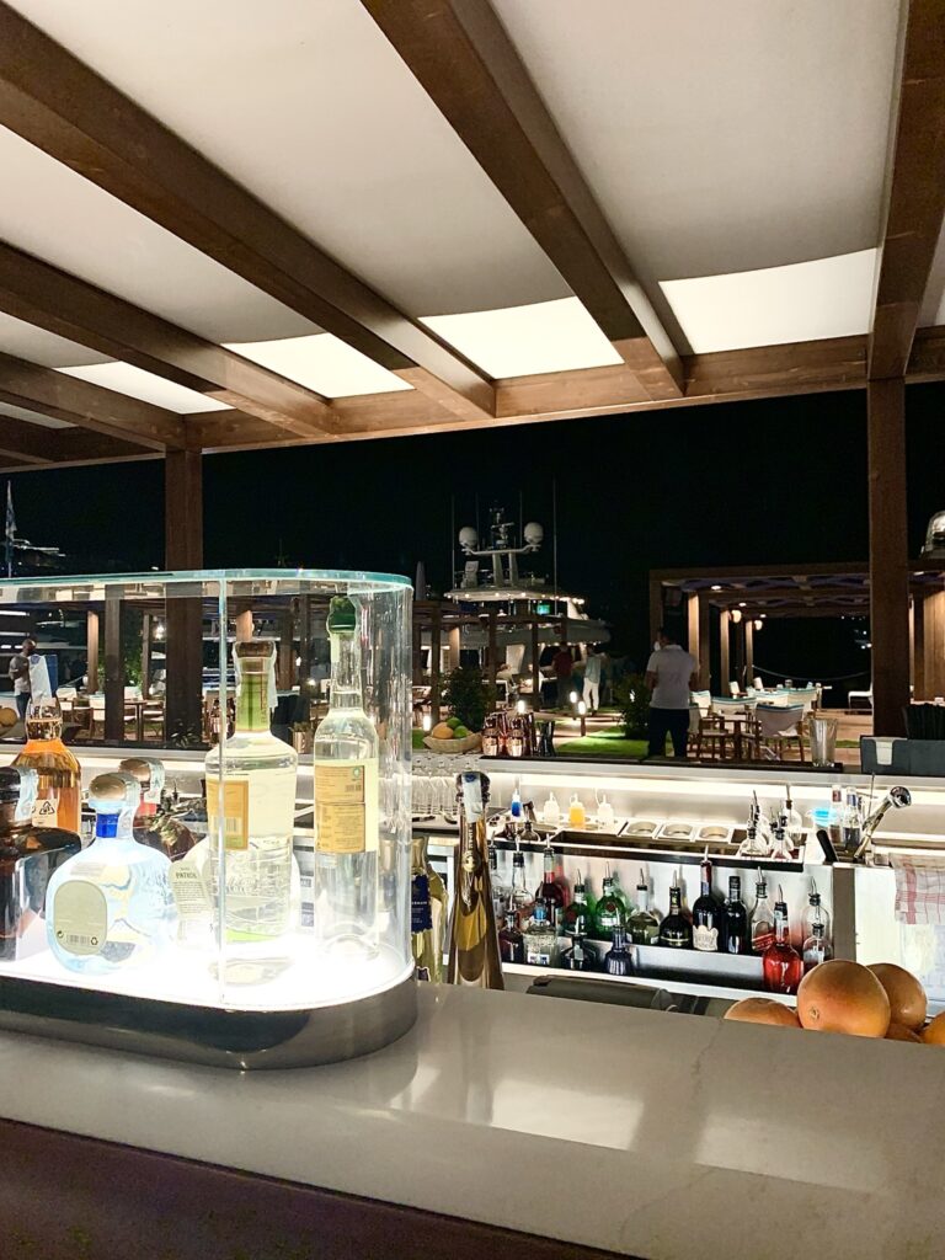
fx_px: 946
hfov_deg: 53.1
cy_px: 630
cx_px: 472
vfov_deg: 67.3
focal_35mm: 26
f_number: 1.8
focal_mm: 4.25
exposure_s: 1/34
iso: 400
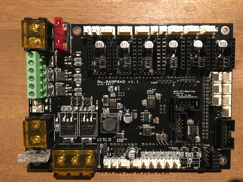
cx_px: 122
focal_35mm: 29
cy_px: 91
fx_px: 204
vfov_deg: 48.2
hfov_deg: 61.7
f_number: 2.2
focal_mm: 4.15
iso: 200
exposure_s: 1/20
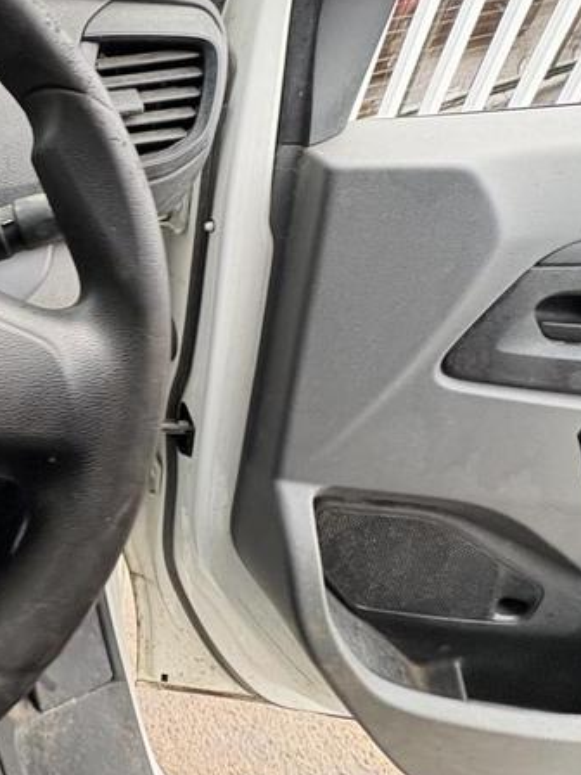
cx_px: -147
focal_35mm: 28
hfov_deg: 36.1
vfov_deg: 63.0
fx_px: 627
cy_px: 322
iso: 200
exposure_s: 1/82
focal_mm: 2.22
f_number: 2.2
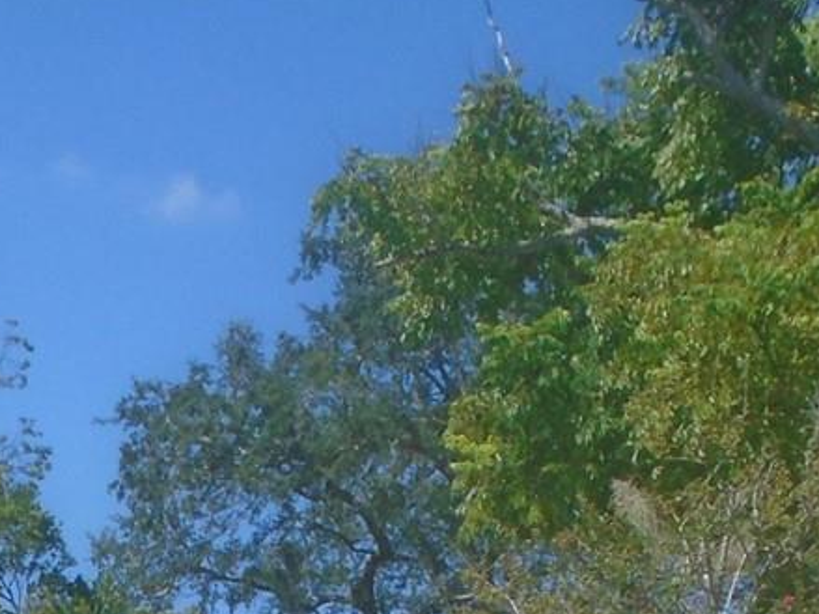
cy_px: 987
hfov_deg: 17.3
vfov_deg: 12.3
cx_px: 149
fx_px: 2673
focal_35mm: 113
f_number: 3.5
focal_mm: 5.5
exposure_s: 1/1000
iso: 100
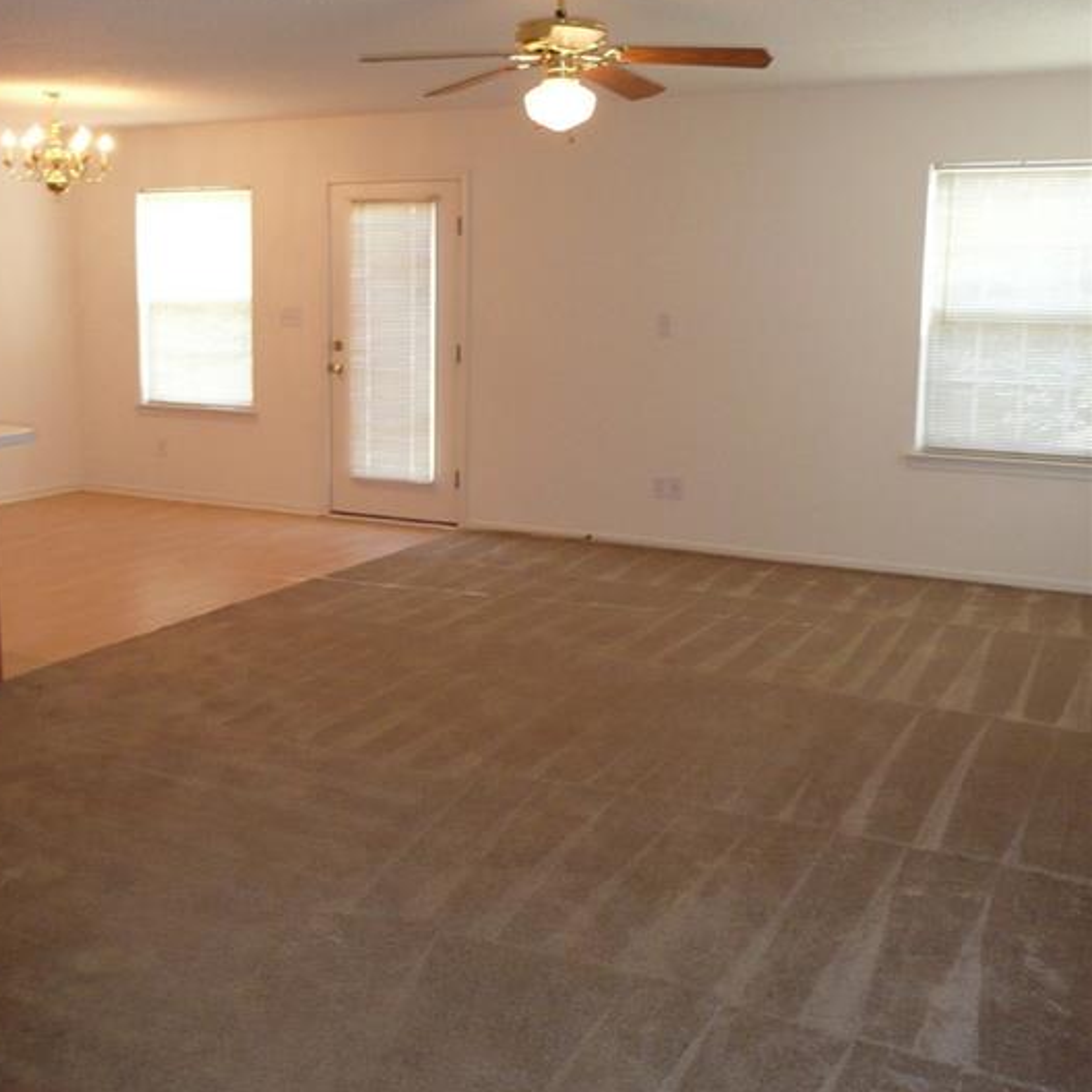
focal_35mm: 36
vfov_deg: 45.9
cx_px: 498
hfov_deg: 46.0
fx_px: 1285
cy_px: 467
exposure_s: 1/30
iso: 200
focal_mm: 4.6
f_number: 3.3
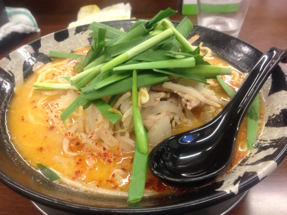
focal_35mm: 35
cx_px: 144
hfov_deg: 52.6
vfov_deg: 40.7
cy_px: 108
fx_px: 290
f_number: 2.4
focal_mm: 4.28
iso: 100
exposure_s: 1/20
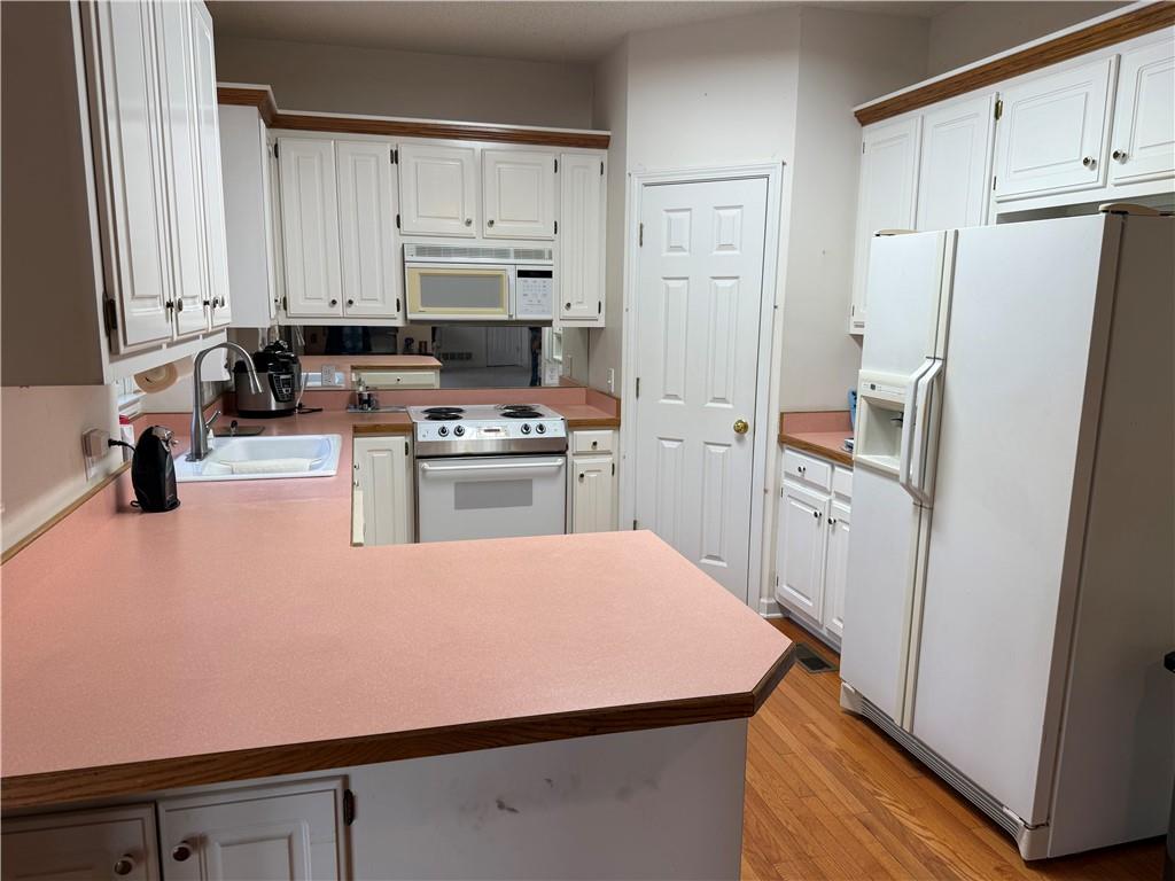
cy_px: 440
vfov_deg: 56.8
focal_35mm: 24
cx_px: 588
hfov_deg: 71.6
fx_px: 815
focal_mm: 6.76
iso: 64
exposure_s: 1/120
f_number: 1.78
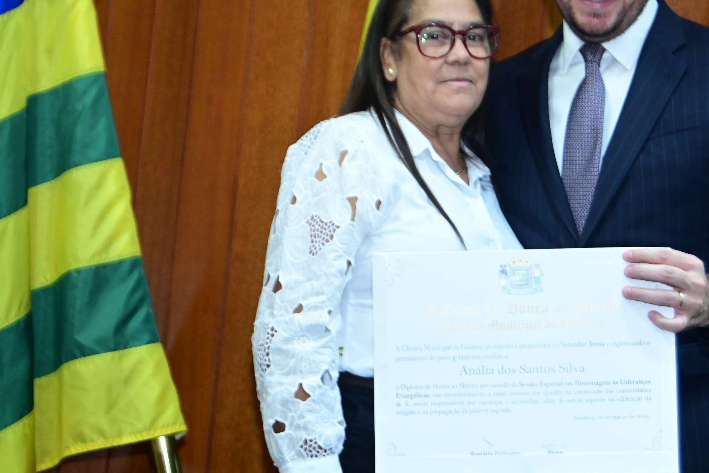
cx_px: 448
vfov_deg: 11.9
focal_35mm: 115
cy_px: 222
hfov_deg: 17.8
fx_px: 2264
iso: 3200
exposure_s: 1/125
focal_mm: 70
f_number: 5.6
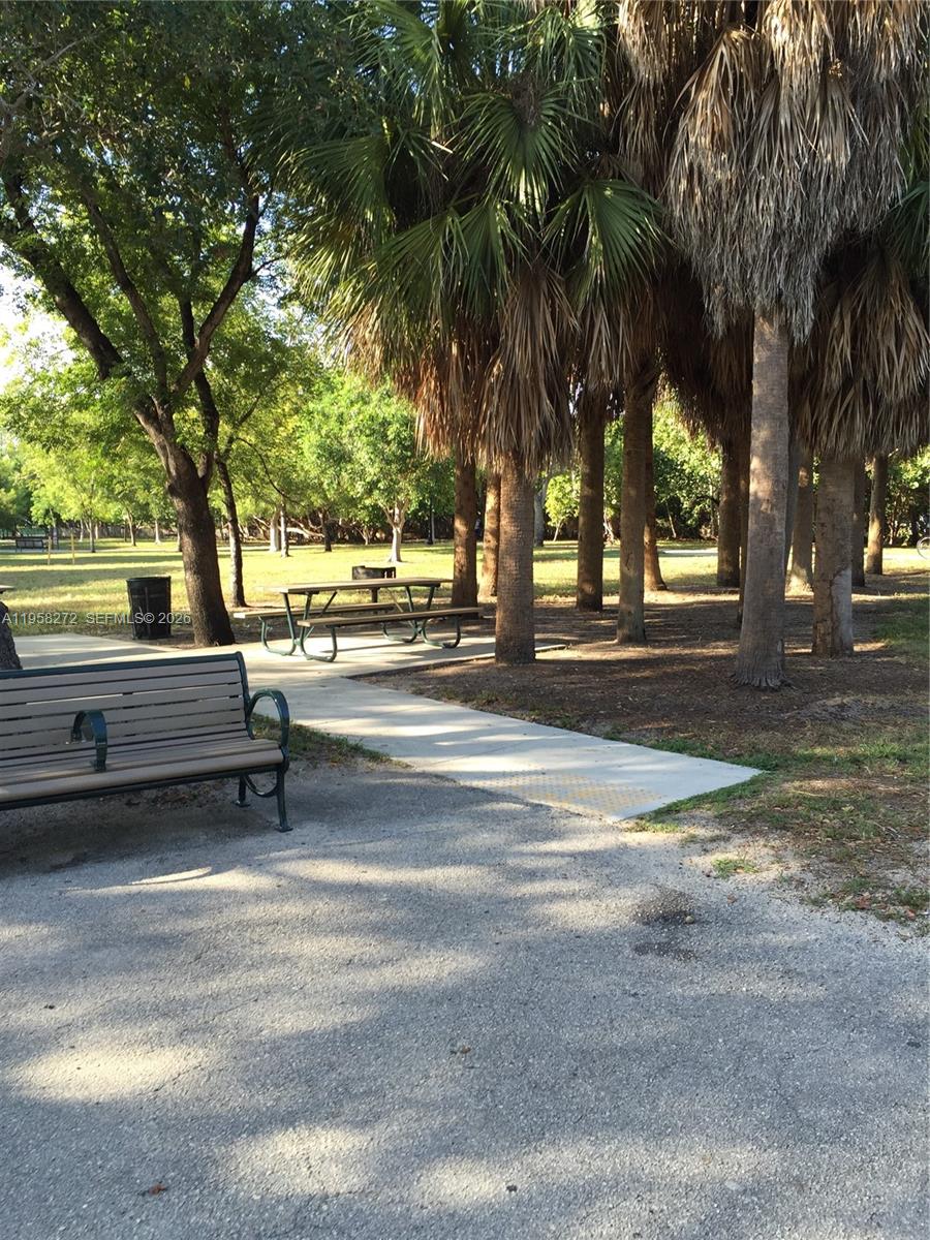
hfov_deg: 48.2
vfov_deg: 61.7
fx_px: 1039
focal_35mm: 29
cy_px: 620
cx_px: 465
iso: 32
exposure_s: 1/180
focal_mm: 4.15
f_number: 2.2
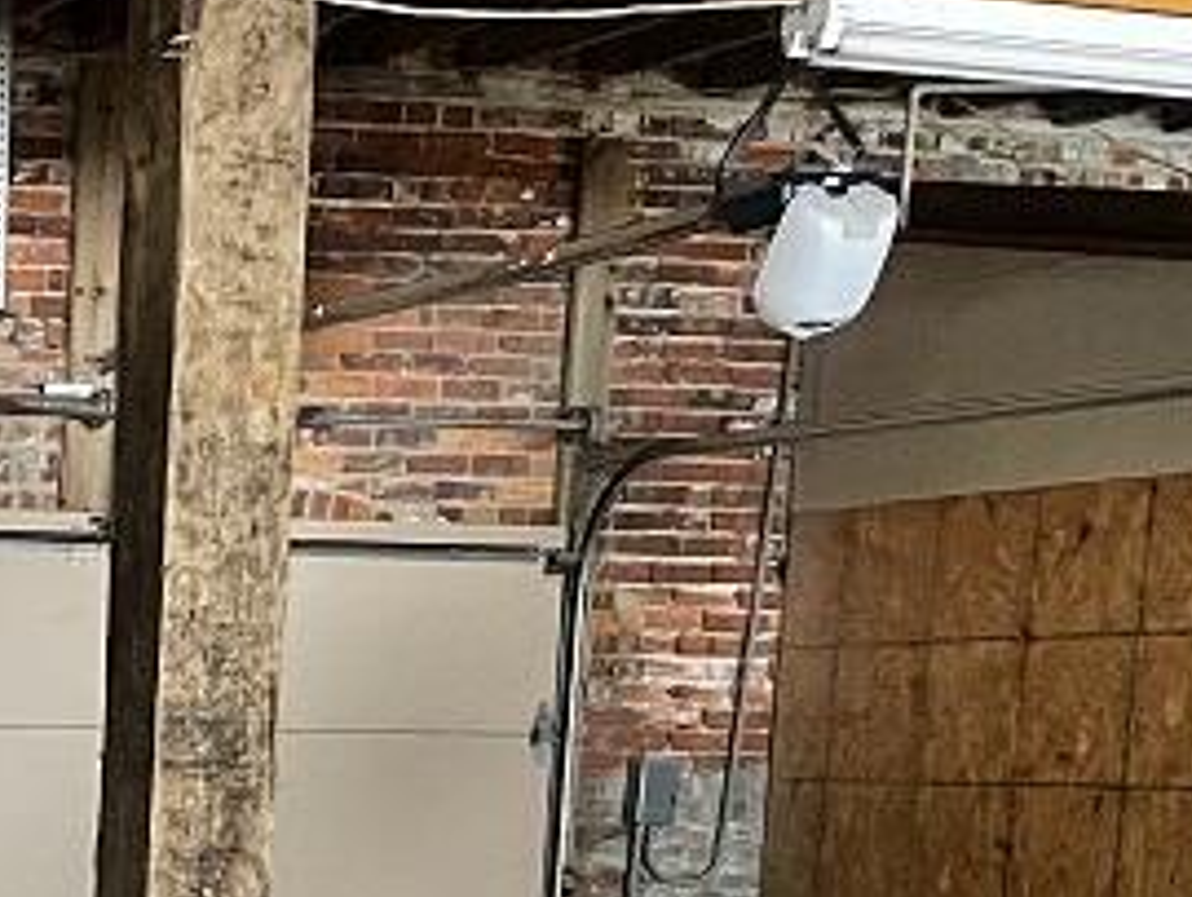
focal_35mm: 97
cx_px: -609
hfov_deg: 18.0
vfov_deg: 14.3
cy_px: 1317
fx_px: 3343
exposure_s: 1/30
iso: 500
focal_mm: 4.2
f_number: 1.6
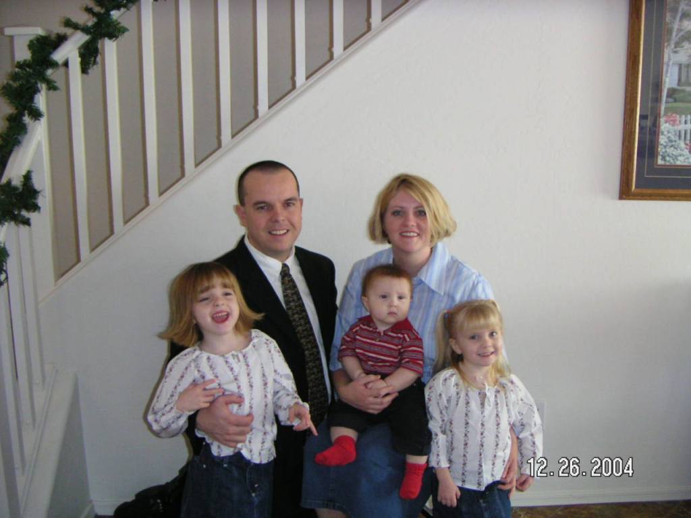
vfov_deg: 38.7
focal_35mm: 37
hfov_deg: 50.1
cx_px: 346
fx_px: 739
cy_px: 259
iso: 200
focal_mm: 4.8
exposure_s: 1/45
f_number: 2.8
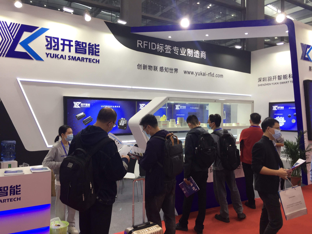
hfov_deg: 61.7
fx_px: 261
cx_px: 156
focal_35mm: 29
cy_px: 117
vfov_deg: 48.2
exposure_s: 1/50
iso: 32
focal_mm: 4.15
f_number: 2.2
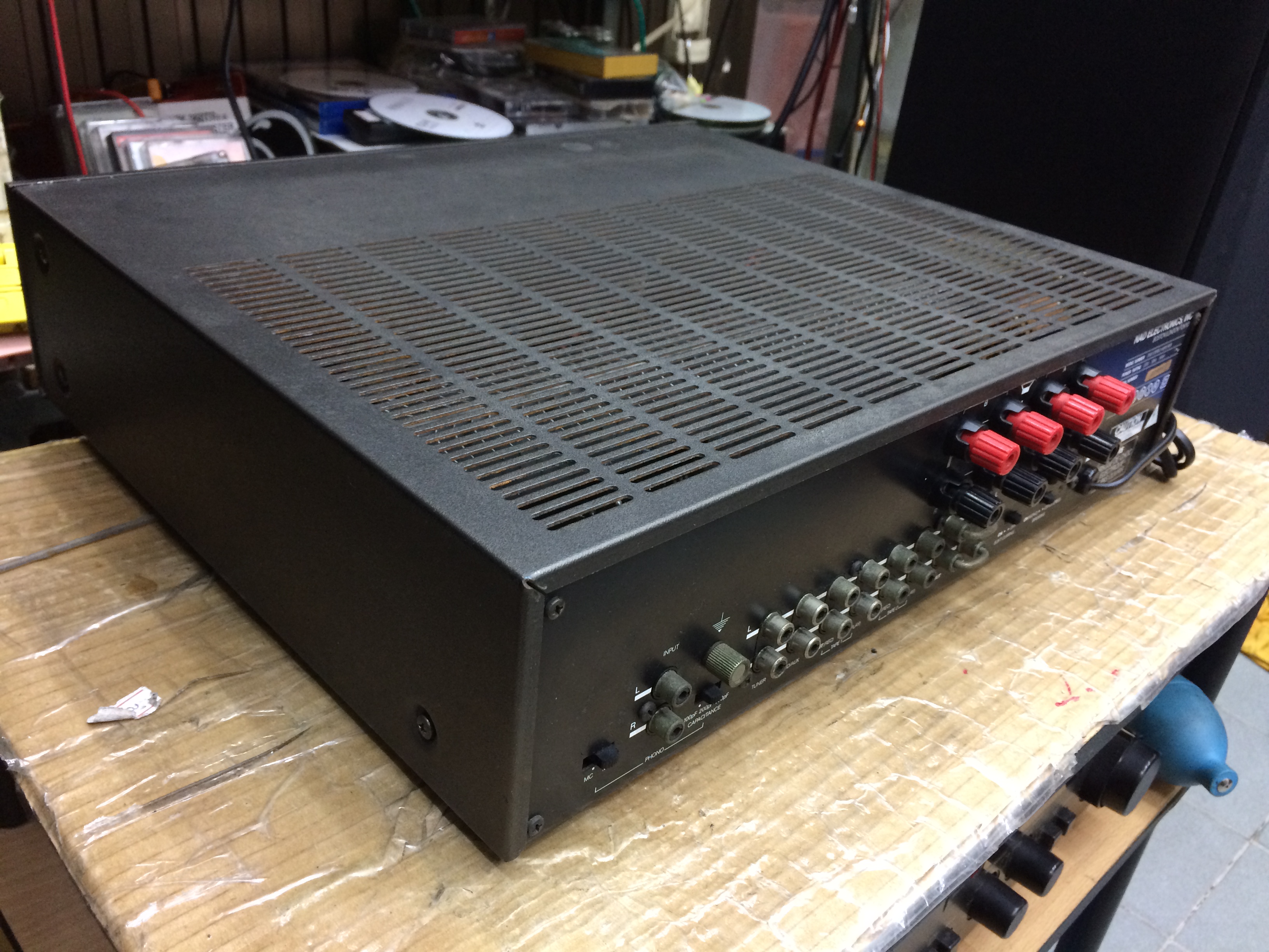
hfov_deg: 61.7
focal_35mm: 29
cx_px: 634
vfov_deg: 48.2
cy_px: 476
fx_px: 1063
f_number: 2.2
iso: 250
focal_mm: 4.15
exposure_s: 1/33
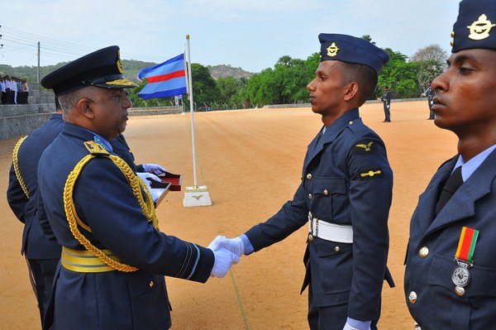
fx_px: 537
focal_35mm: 39
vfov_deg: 34.2
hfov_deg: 49.6
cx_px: 248
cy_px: 165
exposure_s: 1/200
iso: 200
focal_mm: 26
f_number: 10
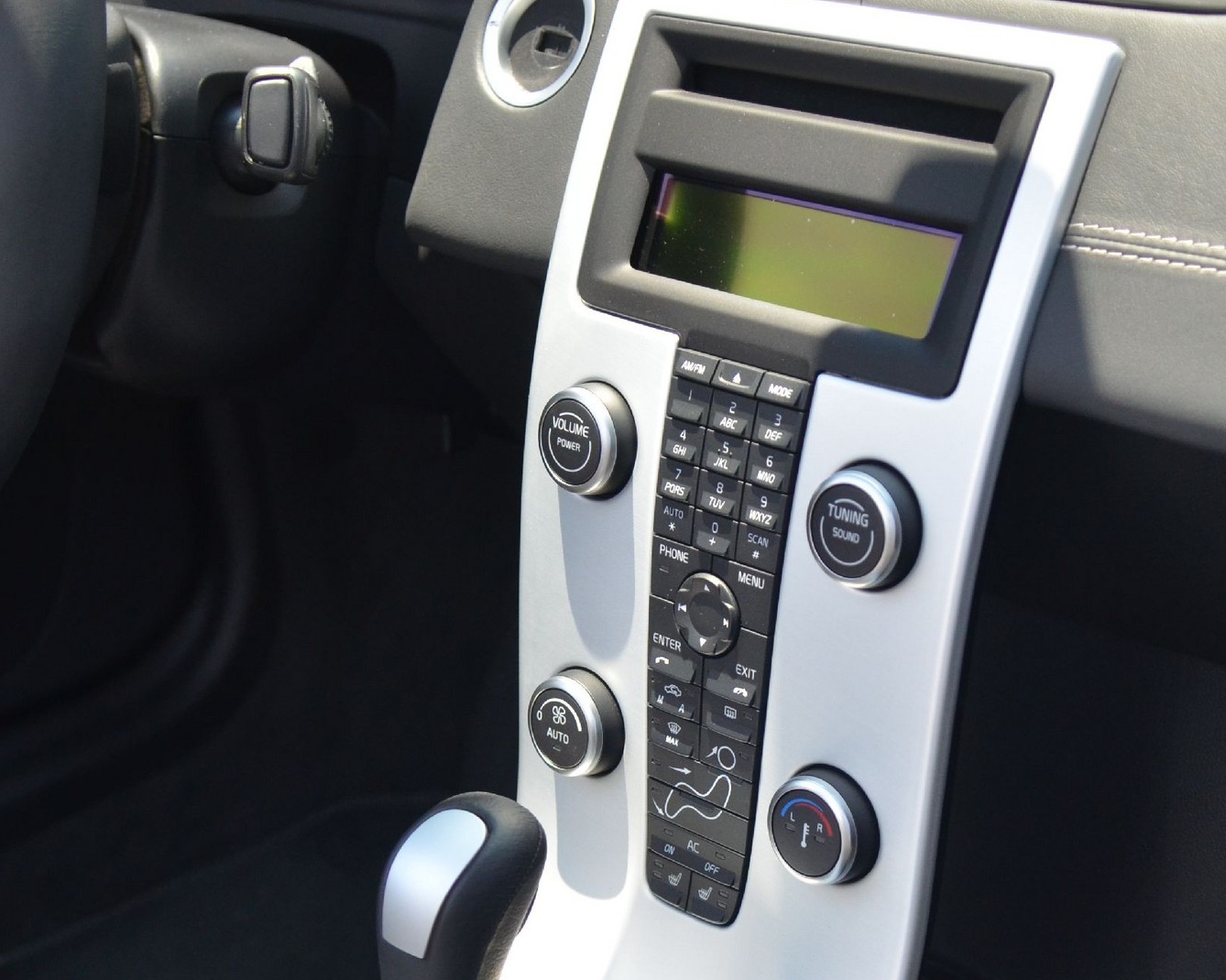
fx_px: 2286
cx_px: 795
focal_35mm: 63
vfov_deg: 24.0
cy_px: 692
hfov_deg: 29.9
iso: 800
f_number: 3.2
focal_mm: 24
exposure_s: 1/800
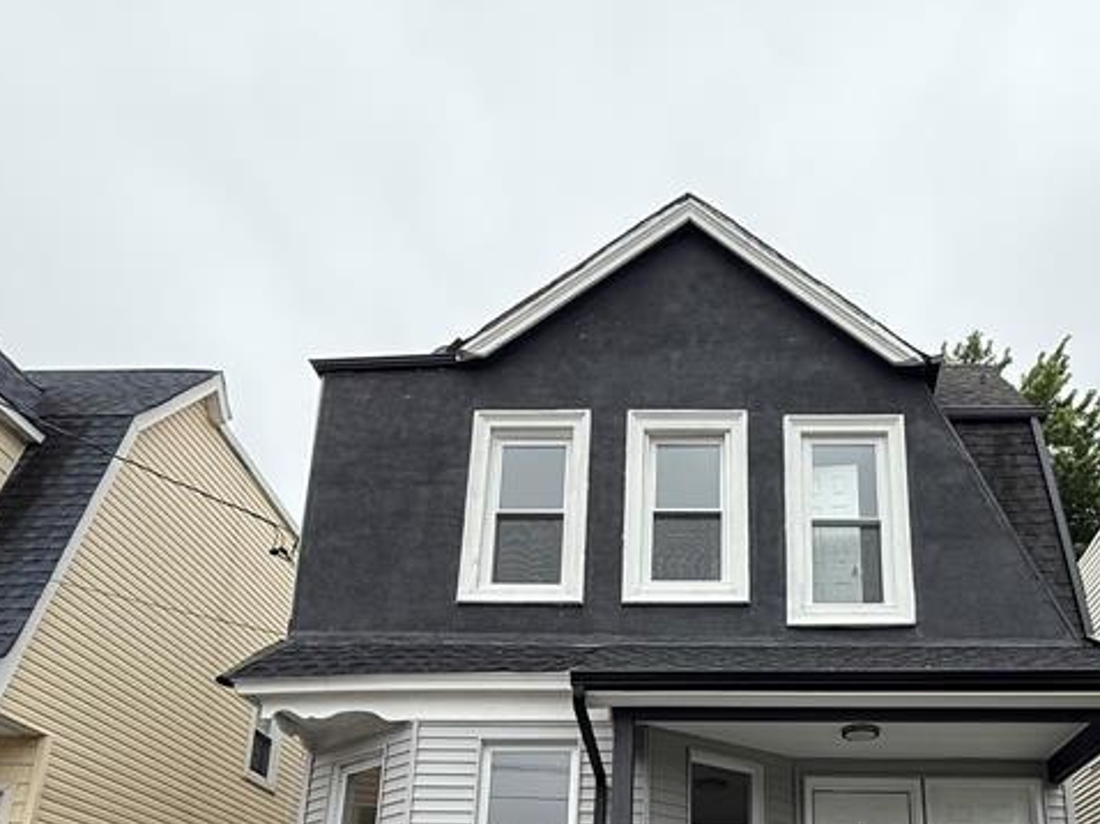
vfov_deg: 42.3
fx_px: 953
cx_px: 723
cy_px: 766
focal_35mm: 30
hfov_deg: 58.8
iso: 64
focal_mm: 2.22
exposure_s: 1/607
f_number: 2.2
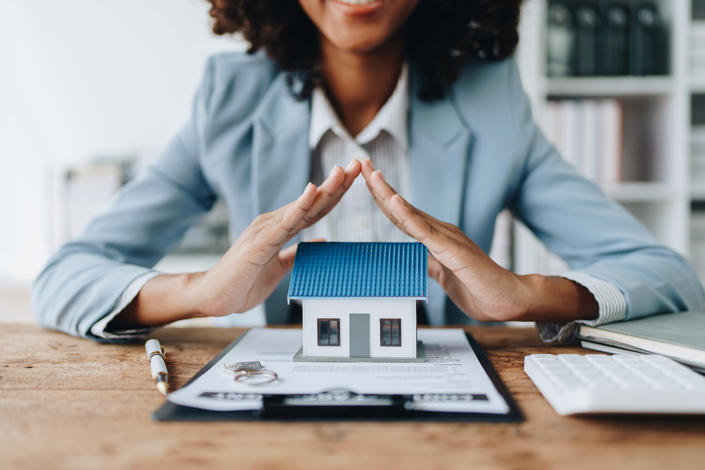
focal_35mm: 35
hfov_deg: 54.4
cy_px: 235
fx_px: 685
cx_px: 352
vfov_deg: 37.9
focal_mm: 35
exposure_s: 1/1000
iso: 100
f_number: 1.4
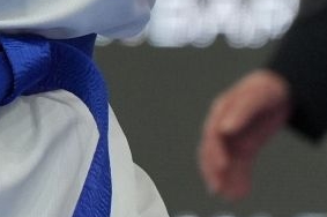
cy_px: -336
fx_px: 17338
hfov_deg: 1.1
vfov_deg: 0.7
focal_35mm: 1911
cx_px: -224
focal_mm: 200
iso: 1600
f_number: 2.8
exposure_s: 1/1000
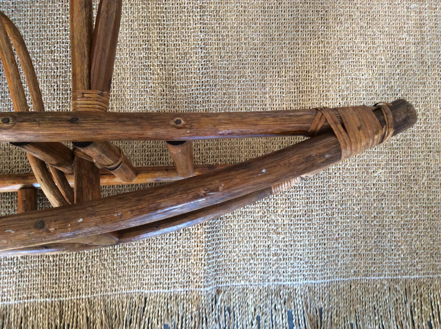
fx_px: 407
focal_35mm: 32
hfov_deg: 56.9
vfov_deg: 44.1
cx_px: 220
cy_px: 164
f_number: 2.4
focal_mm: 3.3
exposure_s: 1/25
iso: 160
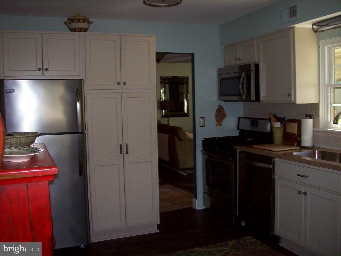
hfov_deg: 51.4
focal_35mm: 36
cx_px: 170
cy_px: 128
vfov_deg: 39.7
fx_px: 355
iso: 80
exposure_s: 1/64
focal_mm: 6
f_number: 2.7
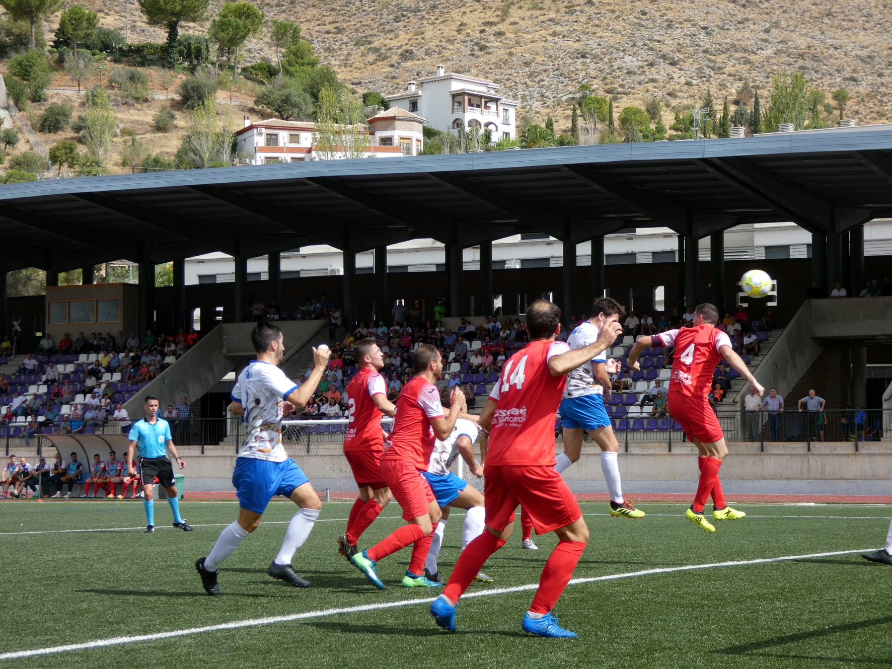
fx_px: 2139
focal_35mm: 83
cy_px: 334
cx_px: 446
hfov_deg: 23.6
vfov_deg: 17.8
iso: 80
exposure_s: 1/500
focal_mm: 14.8
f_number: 4.5
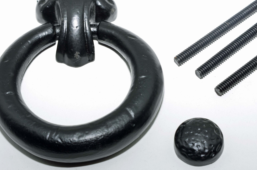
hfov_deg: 19.3
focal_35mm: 106
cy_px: 84
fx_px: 755
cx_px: 159
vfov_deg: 12.9
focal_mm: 50
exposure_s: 1/200
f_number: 10
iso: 250
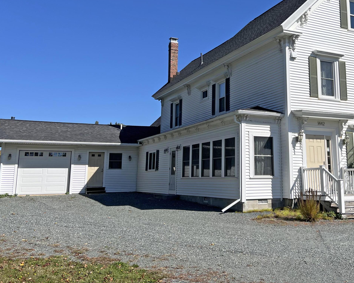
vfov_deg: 37.0
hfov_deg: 45.1
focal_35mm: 40
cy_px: 97
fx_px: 419
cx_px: 237
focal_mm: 5.7
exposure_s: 1/5587
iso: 50
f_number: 1.5
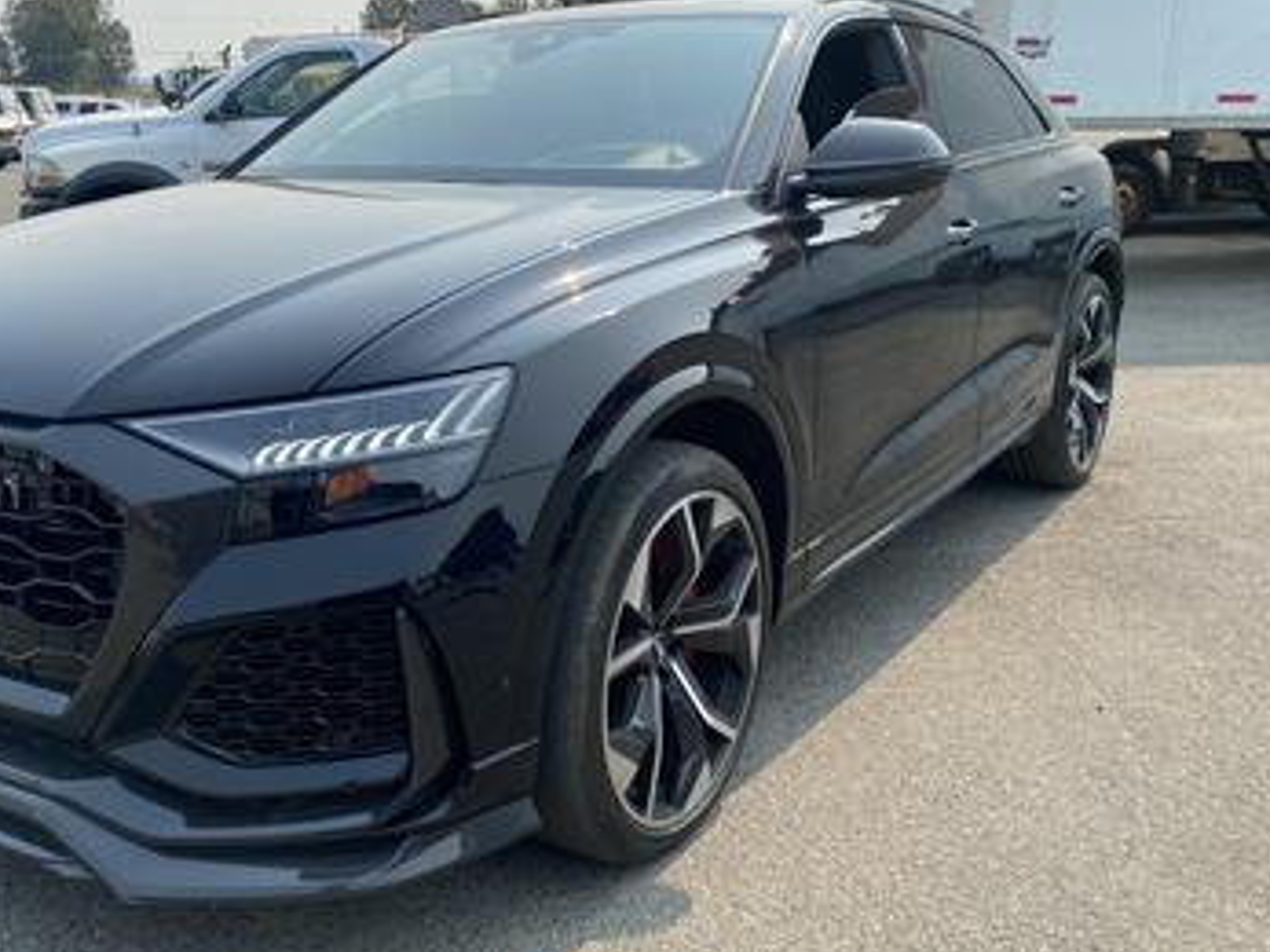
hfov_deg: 51.0
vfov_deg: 39.6
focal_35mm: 36
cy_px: 436
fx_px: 1320
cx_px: 509
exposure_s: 1/2028
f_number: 1.8
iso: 32
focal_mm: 4.25
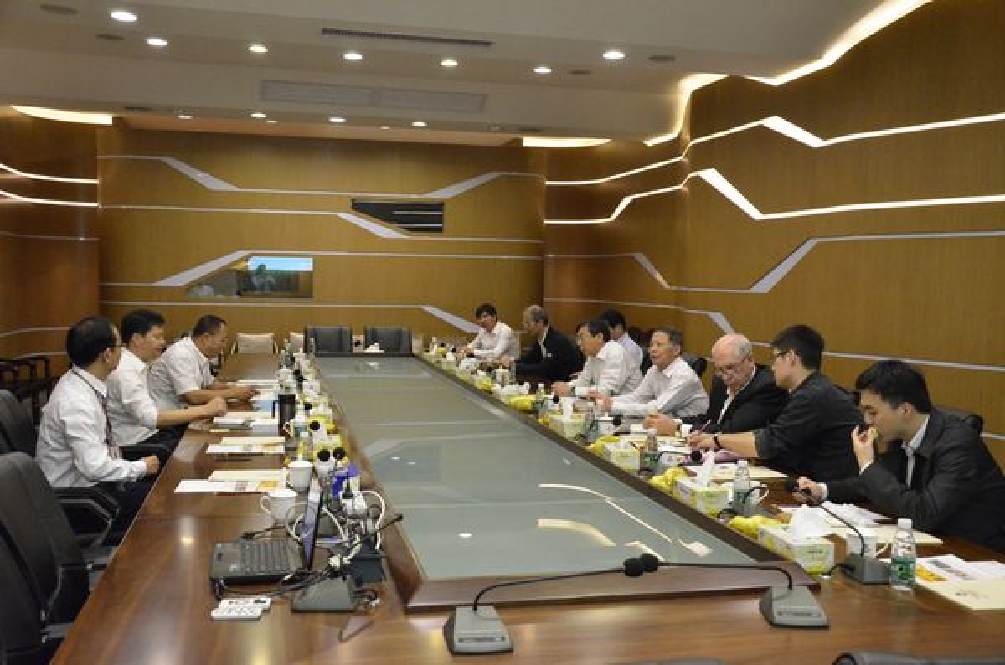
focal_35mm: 36
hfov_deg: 53.2
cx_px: 502
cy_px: 332
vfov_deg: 36.7
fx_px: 1003
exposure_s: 1/80
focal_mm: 24
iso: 6400
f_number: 6.3
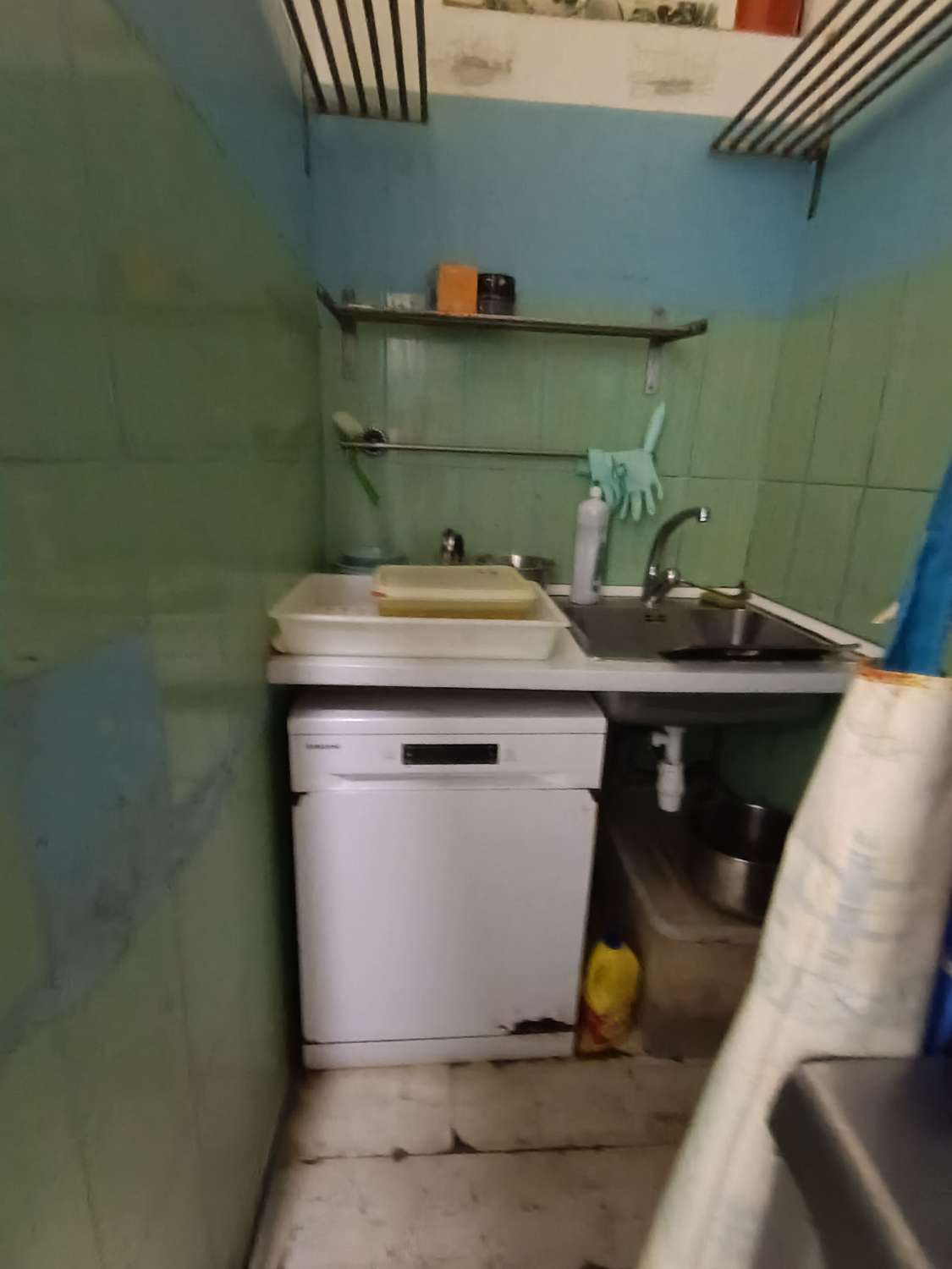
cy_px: 634
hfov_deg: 74.7
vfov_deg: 91.0
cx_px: 476
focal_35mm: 17
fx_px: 623
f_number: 2.2
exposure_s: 1/14.3
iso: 2264
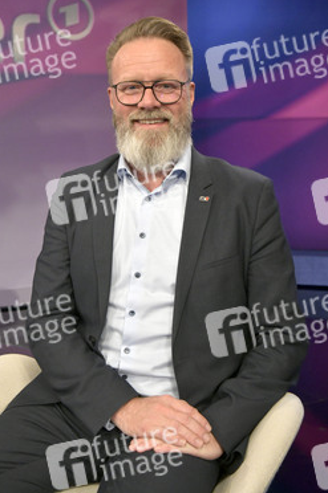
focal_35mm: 43
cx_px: 153
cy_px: 260
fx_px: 589
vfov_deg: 45.5
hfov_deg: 31.1
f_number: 7.1
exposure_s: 1/200
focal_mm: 40
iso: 2000
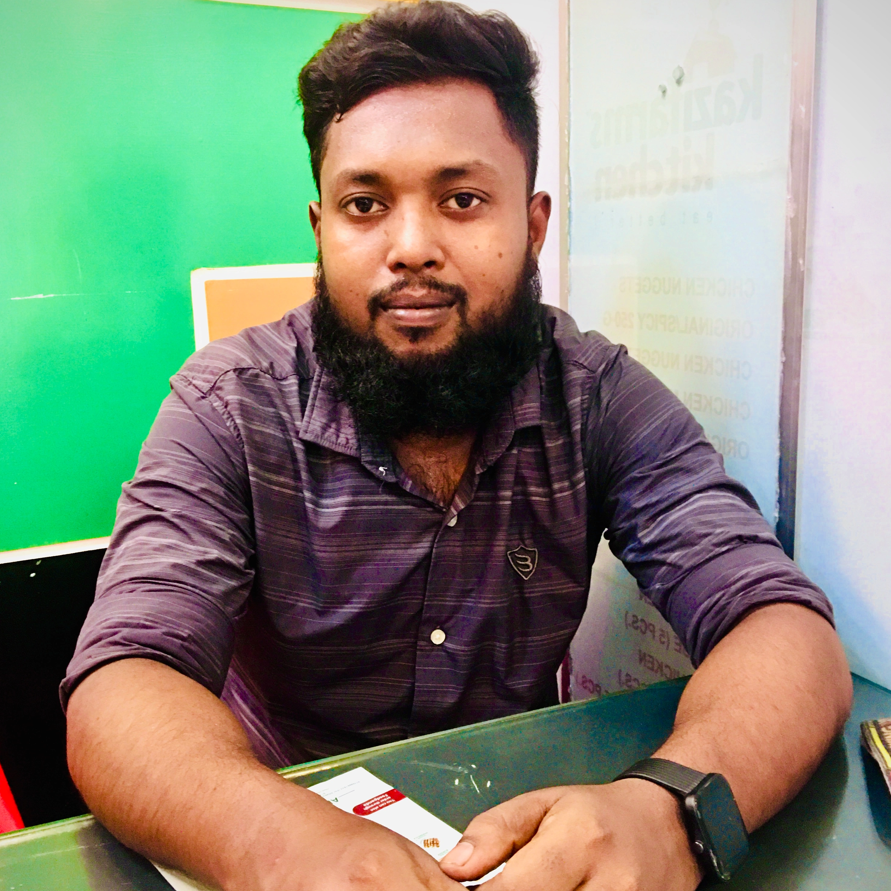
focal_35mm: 35
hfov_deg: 47.2
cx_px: 439
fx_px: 1019
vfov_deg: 47.0
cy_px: 532
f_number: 2.2
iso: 125
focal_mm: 4.15
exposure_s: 1/8
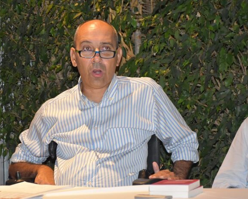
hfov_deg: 17.1
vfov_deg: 13.8
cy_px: 100
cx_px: 119
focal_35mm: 112
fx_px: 822
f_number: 5
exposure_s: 1/25
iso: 3200
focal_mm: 66
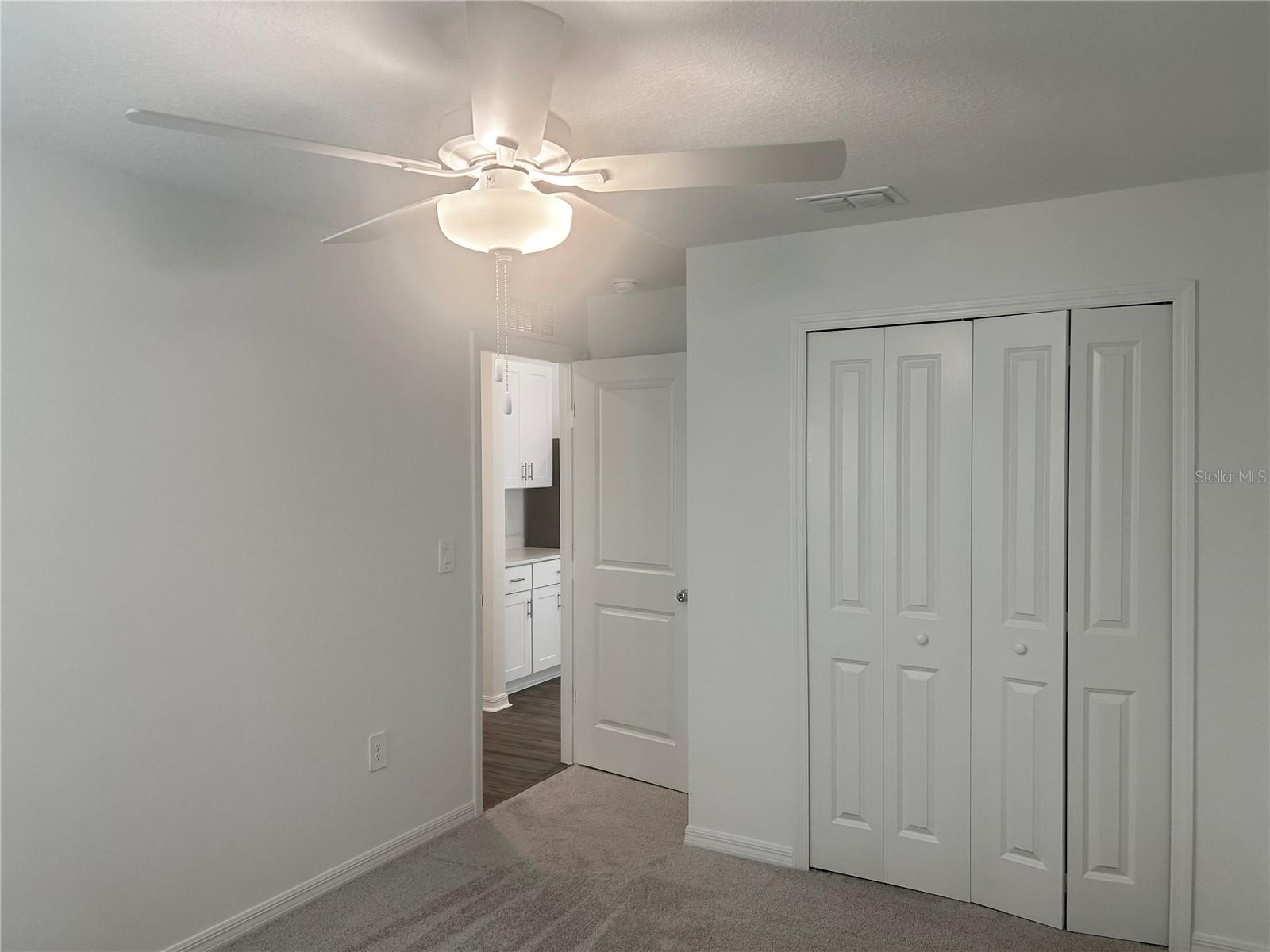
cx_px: 635
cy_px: 476
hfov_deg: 67.3
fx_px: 954
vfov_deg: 53.1
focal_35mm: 26
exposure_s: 1/120
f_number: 1.5
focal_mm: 5.7
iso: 80
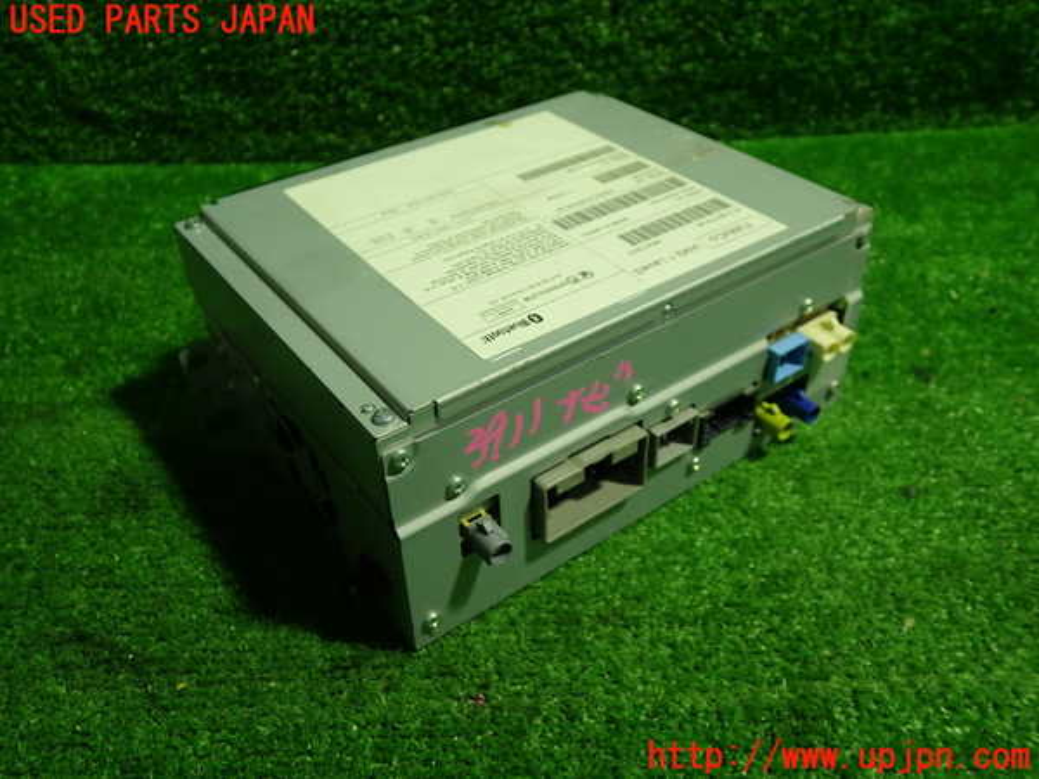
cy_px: 390
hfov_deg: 60.0
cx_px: 520
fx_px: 900
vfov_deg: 46.8
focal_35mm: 30
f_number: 2.3
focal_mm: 5.4
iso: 200
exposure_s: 1/40
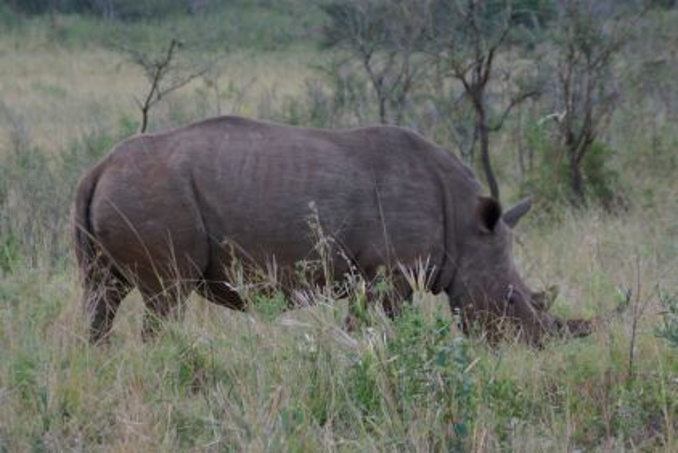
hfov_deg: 8.7
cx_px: 339
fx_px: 4466
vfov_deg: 5.8
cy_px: 226
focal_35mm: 237
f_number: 5.6
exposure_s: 1/40
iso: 400
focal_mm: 158
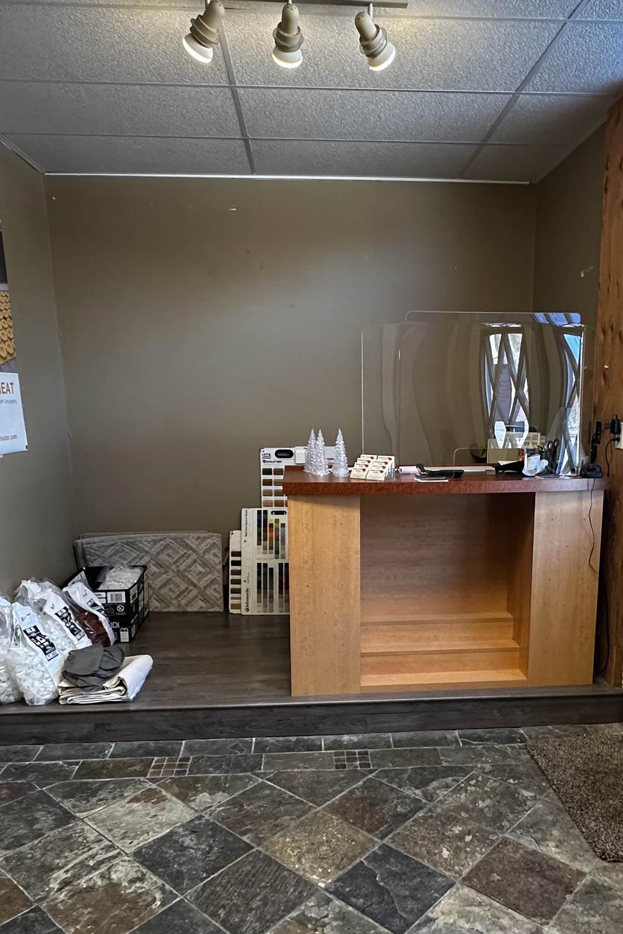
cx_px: 360
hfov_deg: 47.8
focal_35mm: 27
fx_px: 701
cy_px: 529
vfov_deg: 67.1
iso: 250
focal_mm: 2.22
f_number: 2.2
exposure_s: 1/120
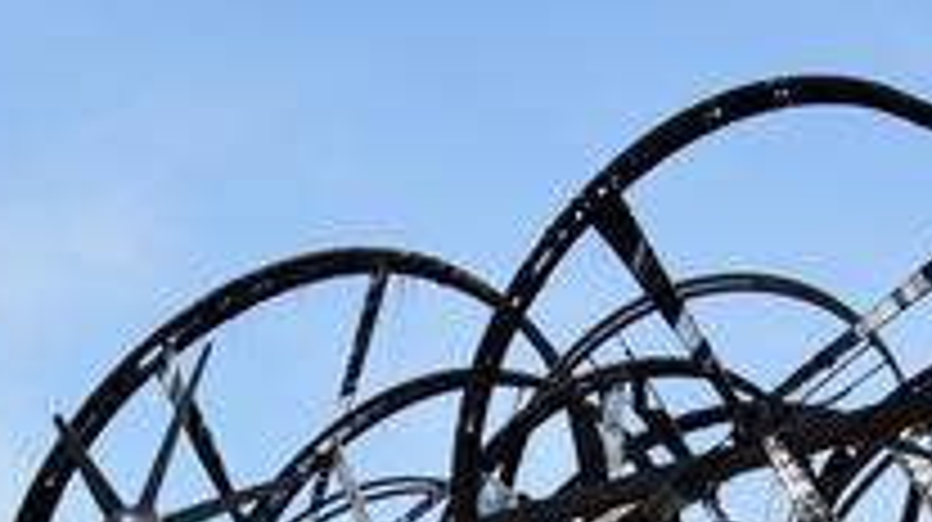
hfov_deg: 22.0
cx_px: 376
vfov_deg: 10.8
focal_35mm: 97
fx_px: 2395
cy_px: 1197
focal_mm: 22
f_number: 9
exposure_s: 1/160
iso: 100
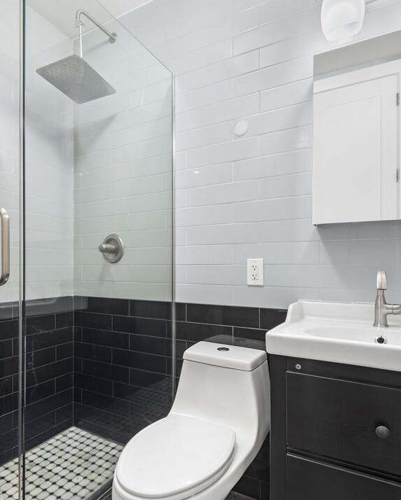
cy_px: 263
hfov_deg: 65.6
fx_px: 311
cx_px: 204
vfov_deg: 77.5
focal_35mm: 21
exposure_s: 1.3
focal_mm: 16
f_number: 10
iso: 400
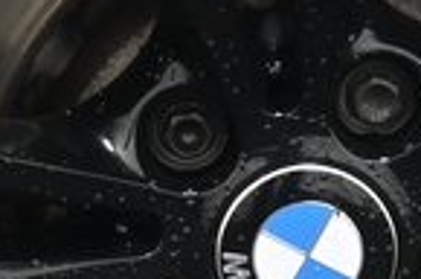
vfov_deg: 3.8
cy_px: 237
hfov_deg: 5.7
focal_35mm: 361
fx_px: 4212
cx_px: 253
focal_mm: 34
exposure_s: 1/60
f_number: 5
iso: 1600
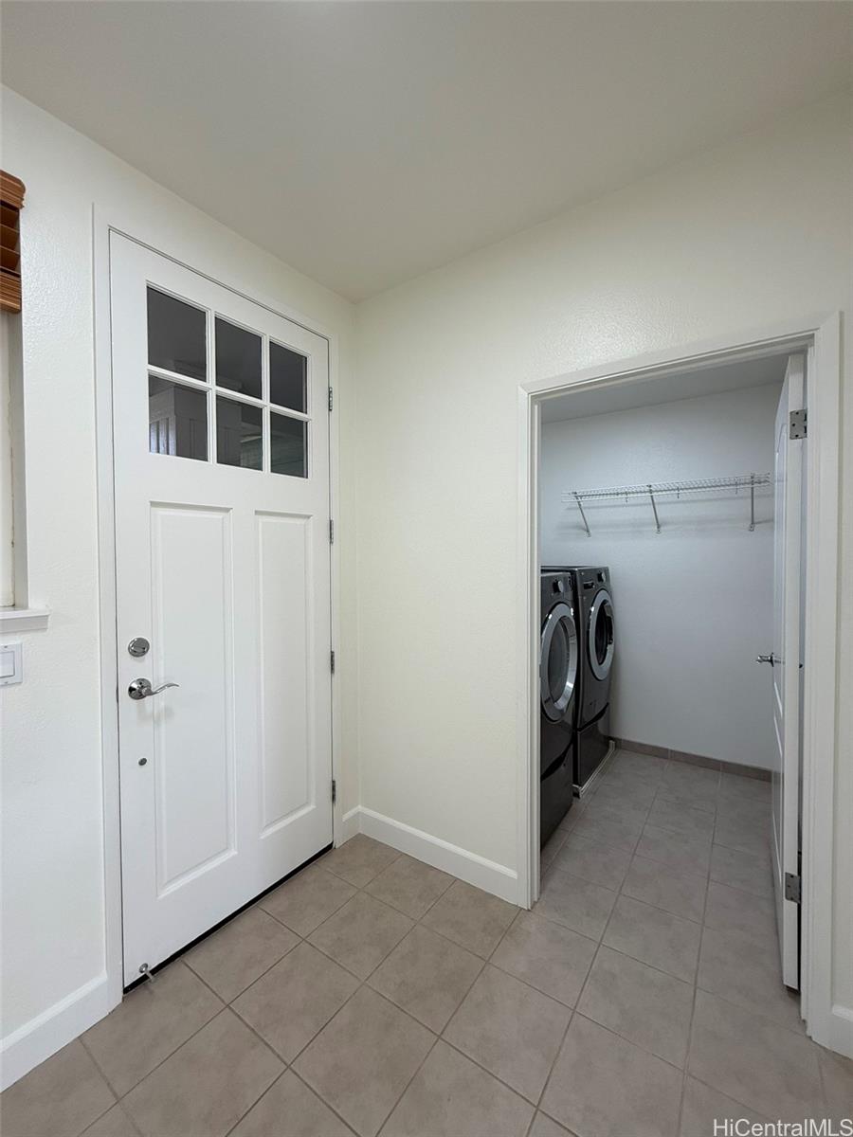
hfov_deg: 85.7
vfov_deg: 102.1
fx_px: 460
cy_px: 568
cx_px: 426
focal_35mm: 14
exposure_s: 1/120
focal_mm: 2.22
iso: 100
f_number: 2.2
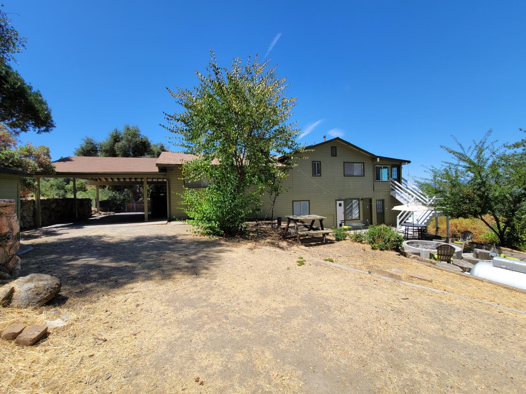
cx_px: 263
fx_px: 198
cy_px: 197
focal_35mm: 13
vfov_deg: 89.9
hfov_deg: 106.2
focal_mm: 2.2
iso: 64
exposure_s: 1/1538
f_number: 2.2
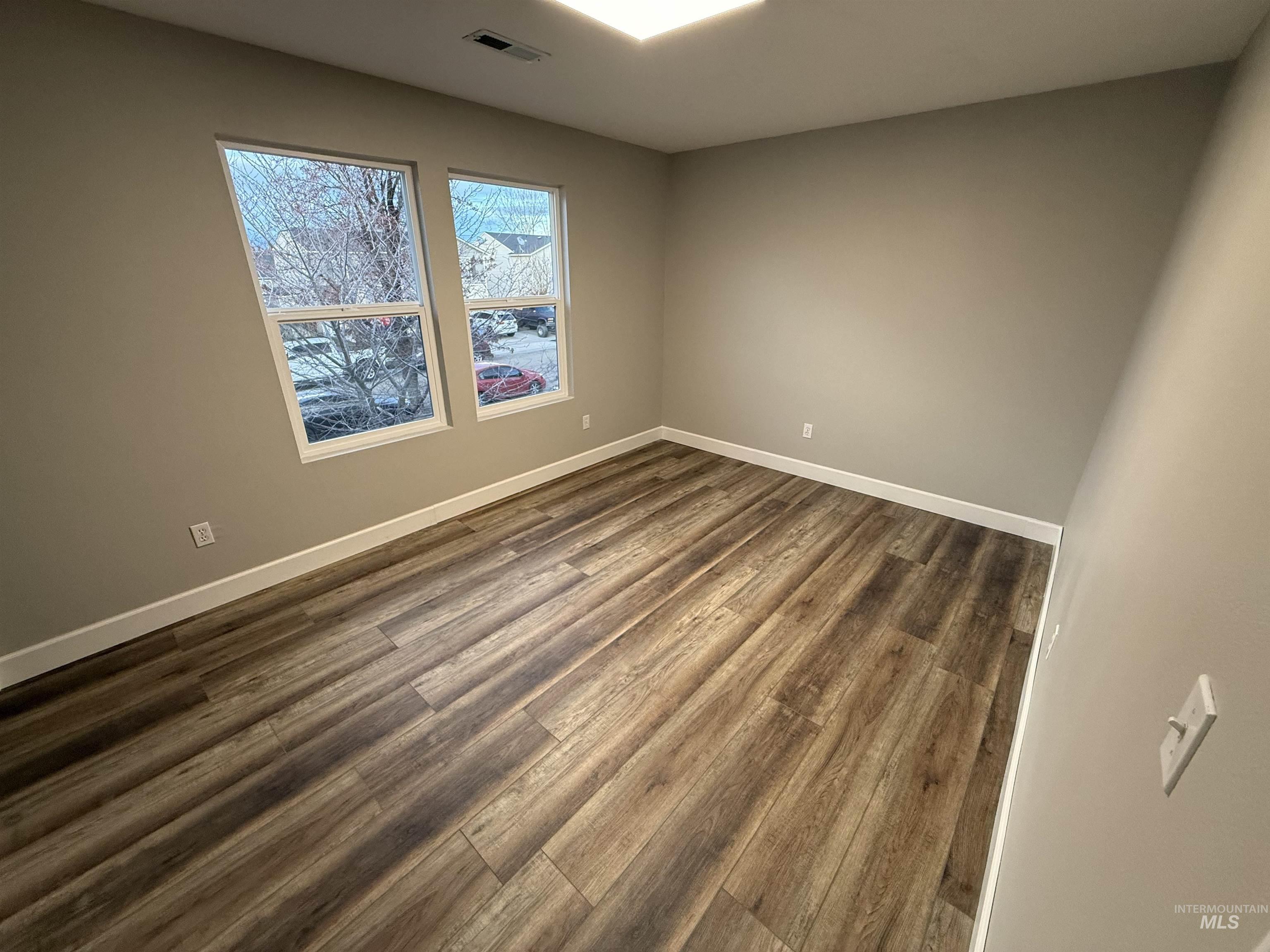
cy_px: 476
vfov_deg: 85.7
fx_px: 514
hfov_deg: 102.1
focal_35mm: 14
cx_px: 635
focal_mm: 2.22
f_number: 2.2
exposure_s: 1/120
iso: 250
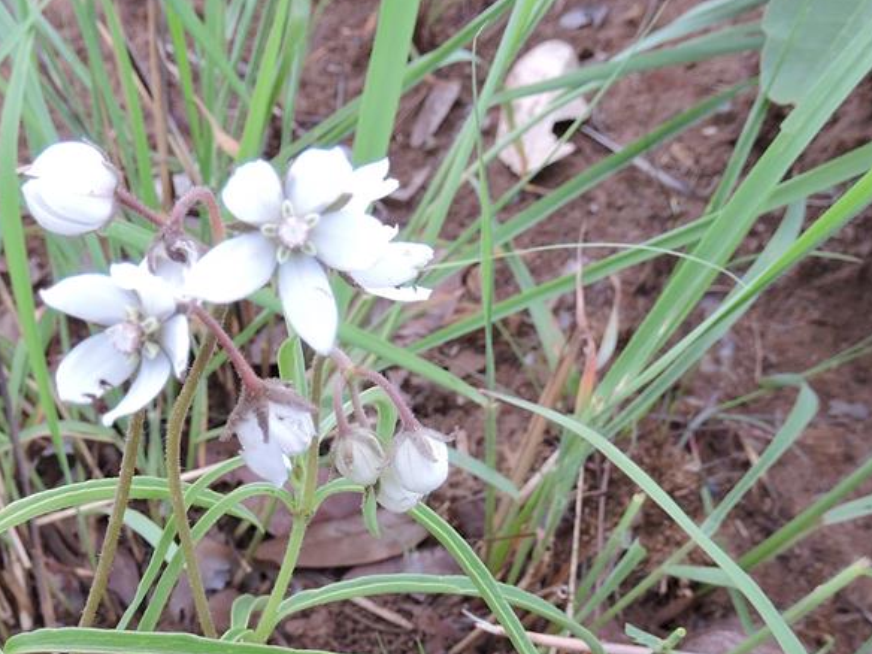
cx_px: 240
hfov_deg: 35.5
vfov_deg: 26.4
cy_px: 617
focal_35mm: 53
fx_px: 1335
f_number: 3.3
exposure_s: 1/80
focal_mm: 4.3
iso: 100
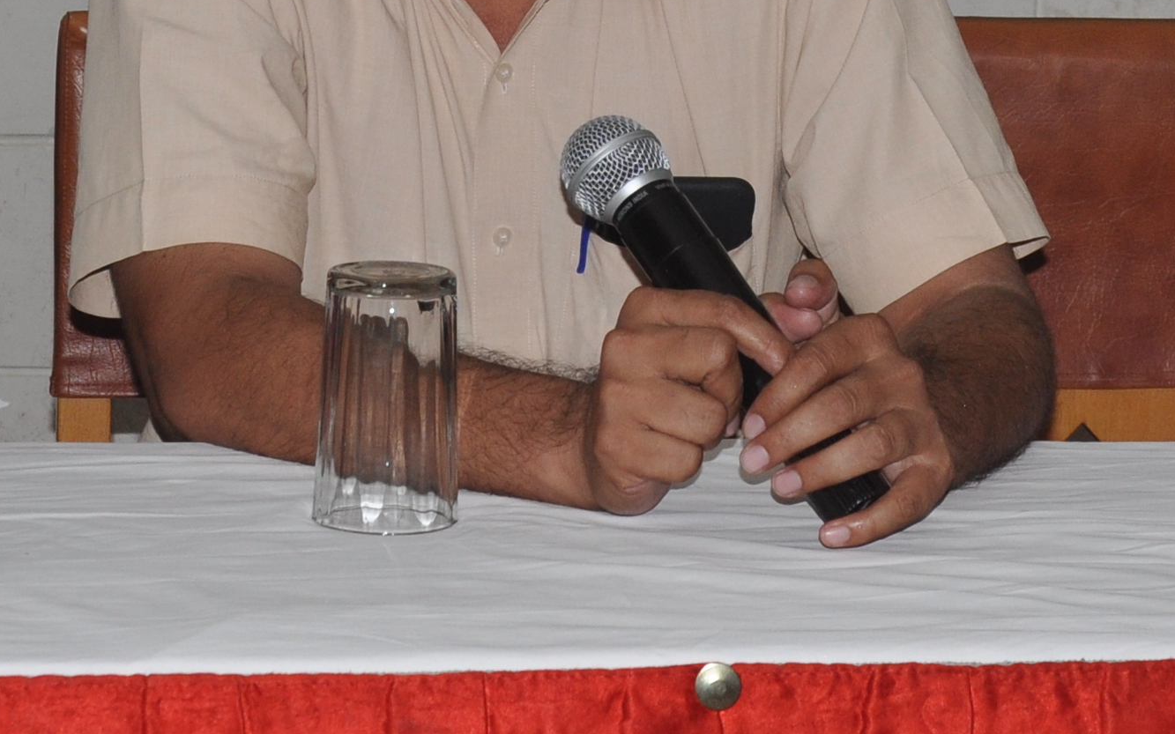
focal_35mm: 167
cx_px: 443
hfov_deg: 12.5
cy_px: -379
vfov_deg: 7.7
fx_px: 5348
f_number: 7.1
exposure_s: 1/125
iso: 400
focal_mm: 34
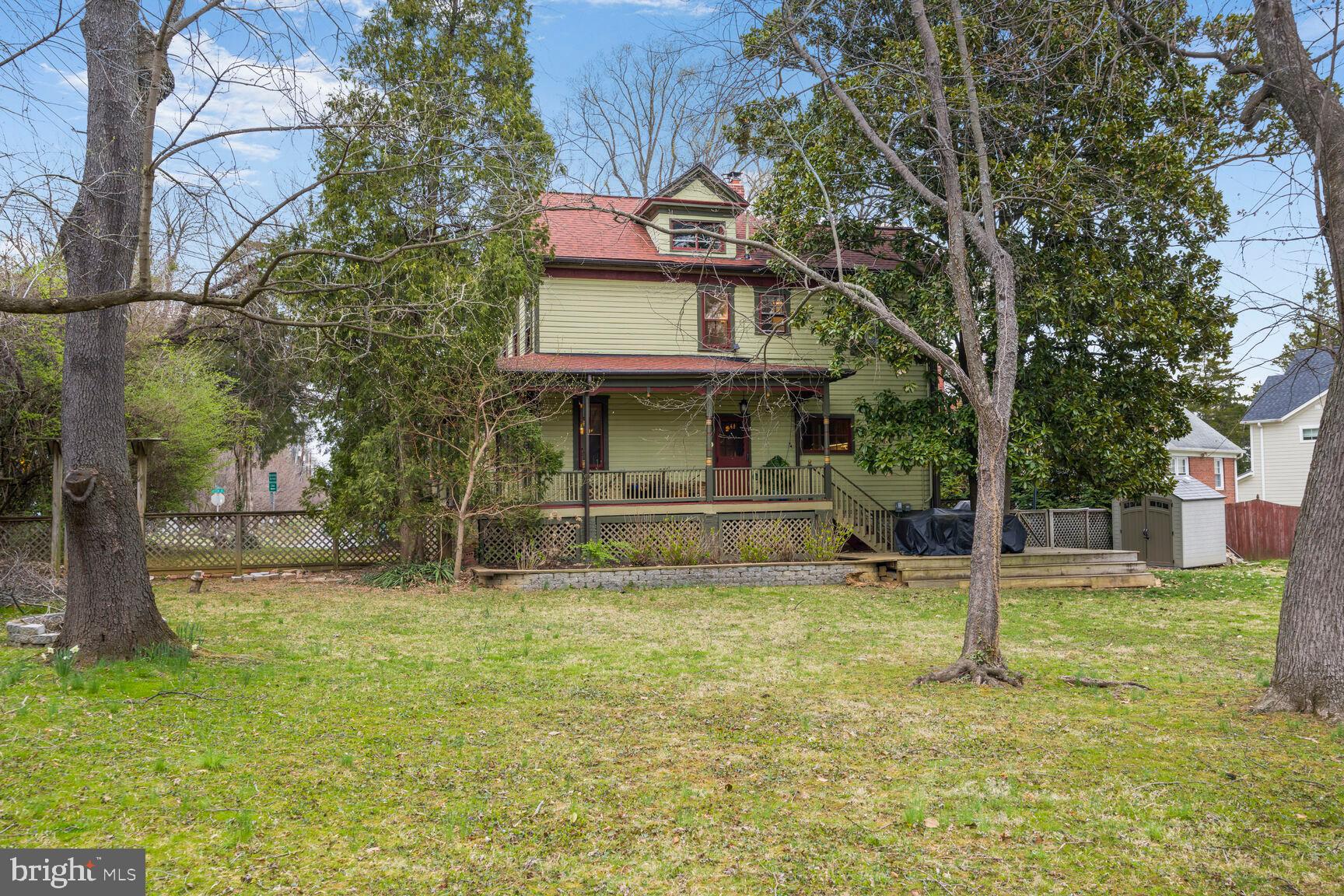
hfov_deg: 60.3
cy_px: 448
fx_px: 1157
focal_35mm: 31
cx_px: 672
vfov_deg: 42.3
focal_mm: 31
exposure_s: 1/50
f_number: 8
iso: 200
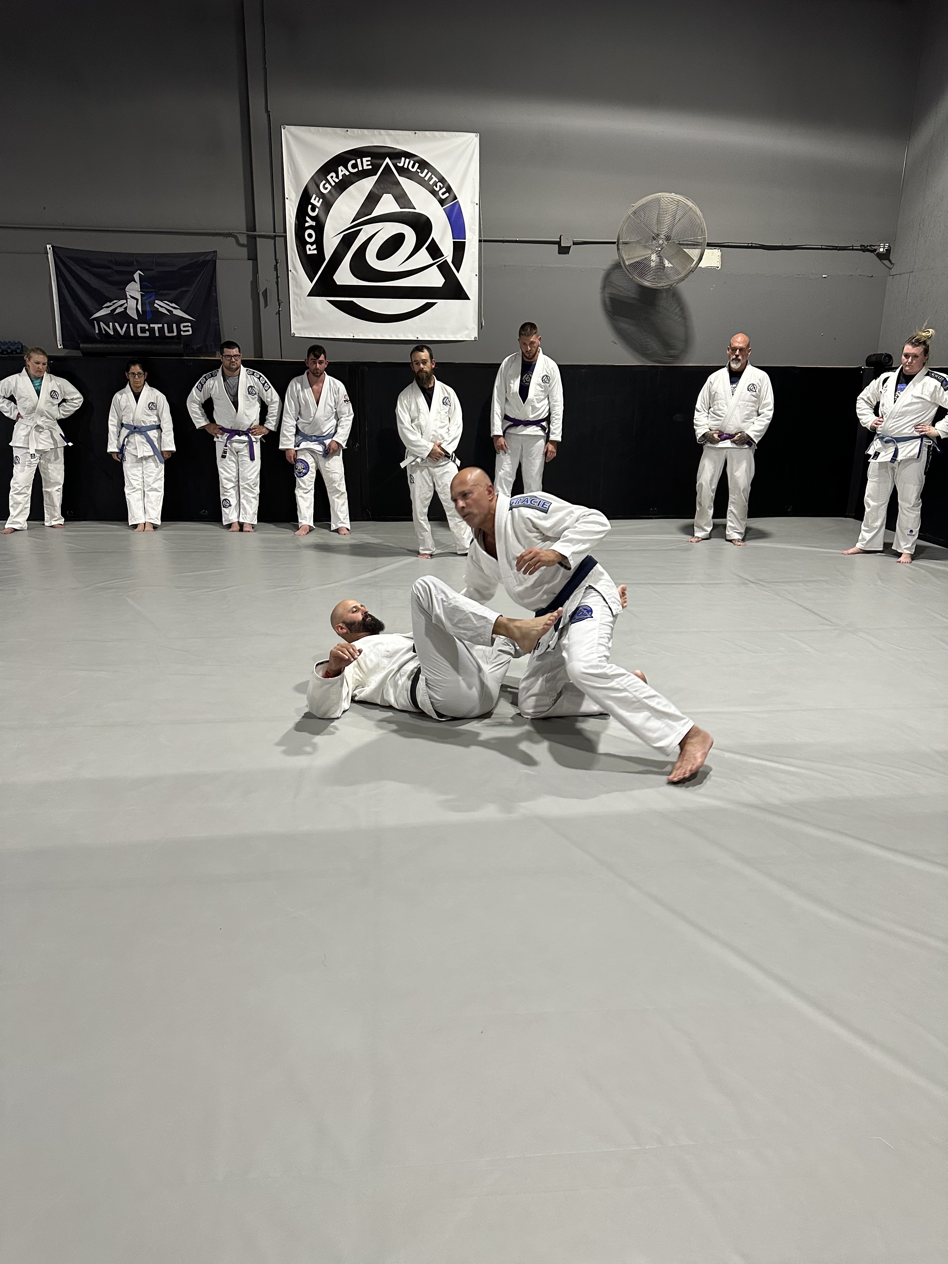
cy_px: 632
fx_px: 876
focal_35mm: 24
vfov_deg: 71.6
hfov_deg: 56.8
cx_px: 474
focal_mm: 6.86
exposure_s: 1/60
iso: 250
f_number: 1.78
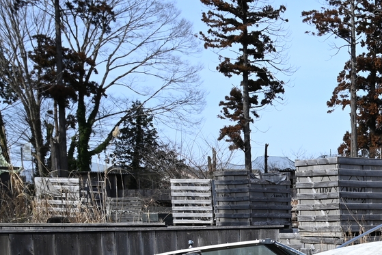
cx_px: 492
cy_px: 353
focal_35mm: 84
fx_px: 892
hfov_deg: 21.9
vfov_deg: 15.3
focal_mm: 29
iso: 80
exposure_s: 1/200
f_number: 7.1
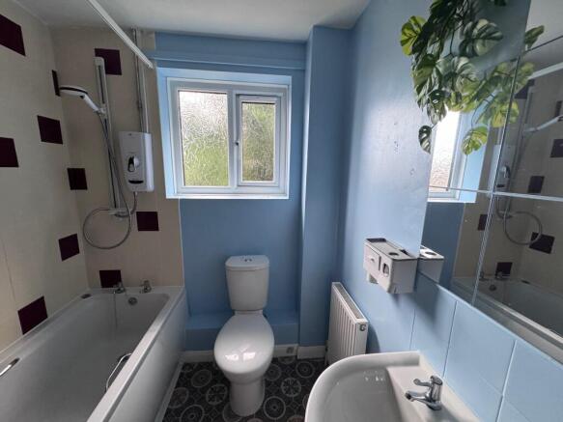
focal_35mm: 14
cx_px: 282
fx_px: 228
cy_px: 211
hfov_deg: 102.1
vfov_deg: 85.7
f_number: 2.2
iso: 320
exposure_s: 1/99
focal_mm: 2.22
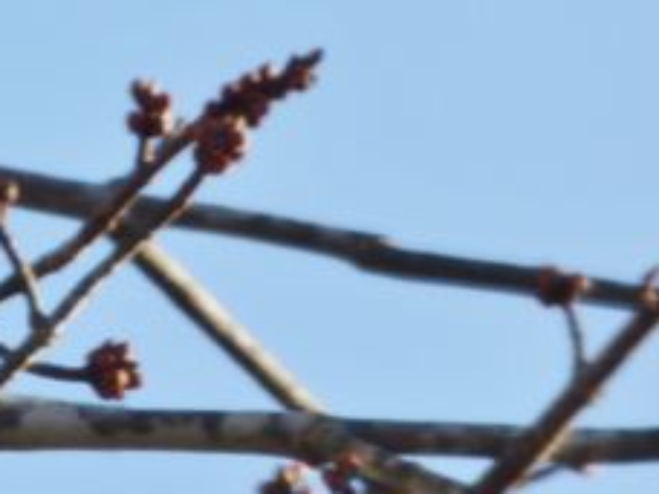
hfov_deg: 0.6
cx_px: -246
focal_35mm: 3218
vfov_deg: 0.5
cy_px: 324
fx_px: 61262
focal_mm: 186.42
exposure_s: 1/200
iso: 100
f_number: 8
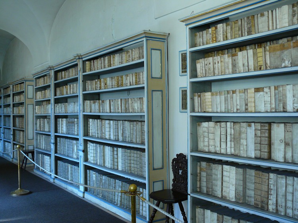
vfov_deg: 36.8
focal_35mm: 39
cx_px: 149
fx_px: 336
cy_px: 112
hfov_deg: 47.9
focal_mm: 8.3
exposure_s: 1/30
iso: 160
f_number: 2.8
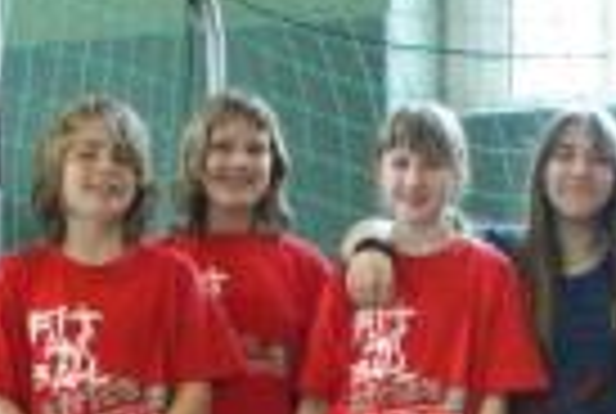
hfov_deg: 18.6
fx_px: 1852
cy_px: 644
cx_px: 535
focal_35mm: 108
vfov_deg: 12.1
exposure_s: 1/80
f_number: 9
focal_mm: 22
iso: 3200
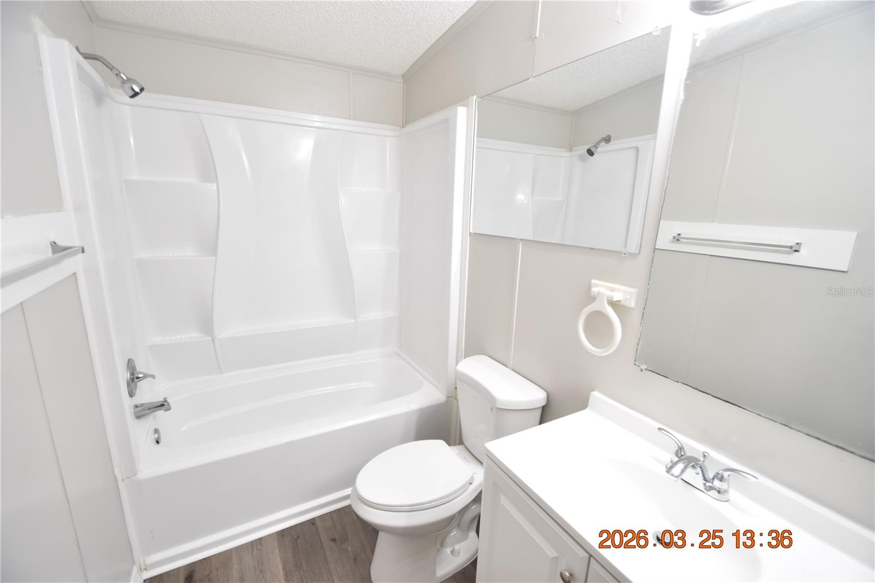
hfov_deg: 100.4
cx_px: 438
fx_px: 364
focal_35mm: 15
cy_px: 292
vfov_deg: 77.3
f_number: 3.5
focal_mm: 10
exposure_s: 1/60
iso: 800
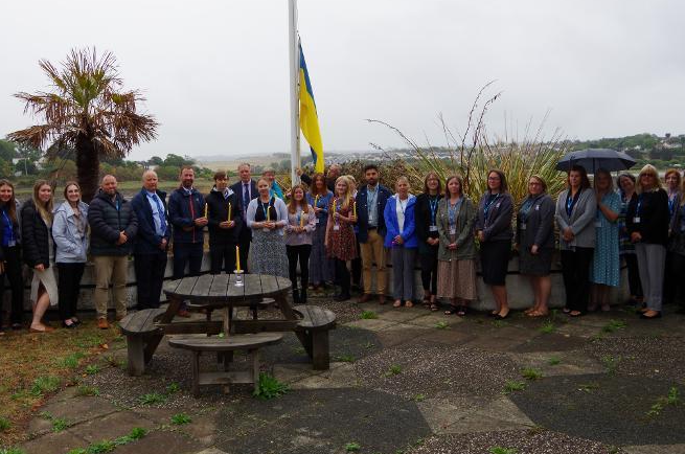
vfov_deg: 39.7
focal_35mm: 33
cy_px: 186
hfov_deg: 57.3
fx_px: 627
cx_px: 317
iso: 400
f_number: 11
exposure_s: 1/100
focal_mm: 18
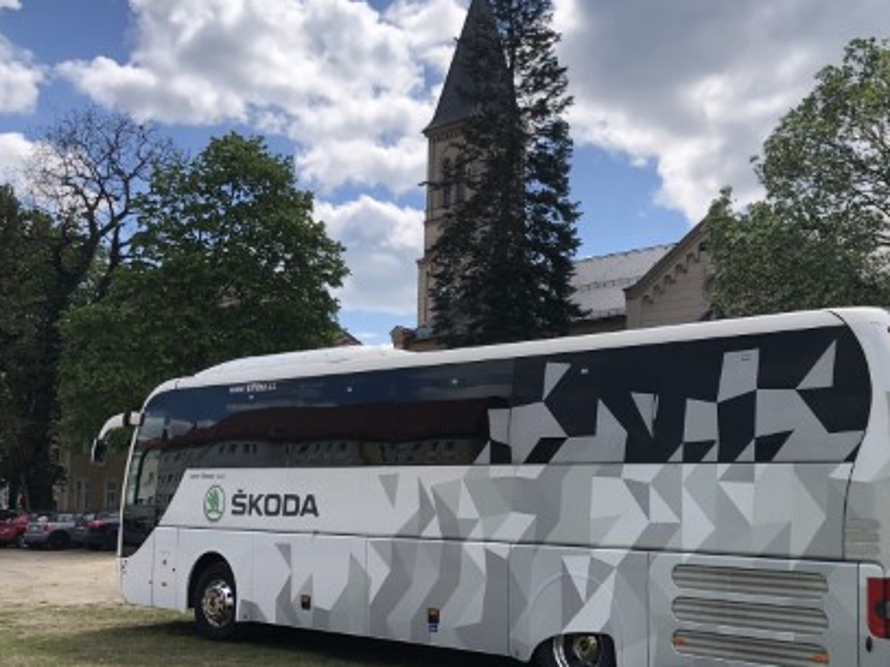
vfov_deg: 32.7
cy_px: 426
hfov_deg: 42.6
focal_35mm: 44
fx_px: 1131
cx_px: 558
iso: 20
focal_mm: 3.99
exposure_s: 1/2183
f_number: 1.8
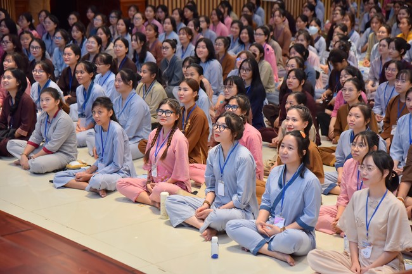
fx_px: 984
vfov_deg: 15.9
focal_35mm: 86
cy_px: 137
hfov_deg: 23.7
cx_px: 206
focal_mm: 86
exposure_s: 1/125
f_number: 5.6
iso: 1000
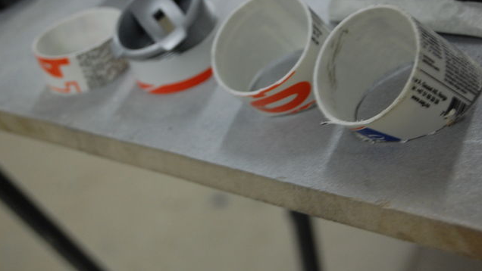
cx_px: 240
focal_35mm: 82
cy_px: 132
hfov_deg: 25.9
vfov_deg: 14.7
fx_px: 1048
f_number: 5.6
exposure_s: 1/13
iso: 800
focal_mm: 52
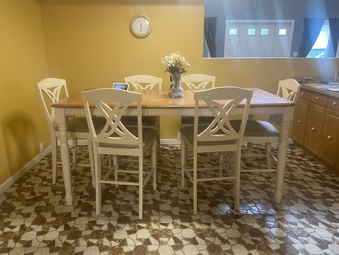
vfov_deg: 53.1
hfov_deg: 67.3
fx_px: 255
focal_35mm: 26
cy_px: 128
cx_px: 170
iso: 250
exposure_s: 1/60
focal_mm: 4.25
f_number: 1.8
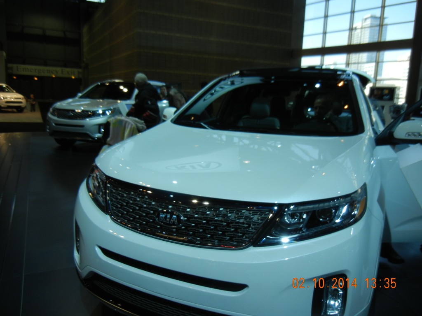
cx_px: 211
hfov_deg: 60.0
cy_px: 158
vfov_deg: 46.8
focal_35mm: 30
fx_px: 366
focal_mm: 5.4
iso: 160
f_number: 3.5
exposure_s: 1/138
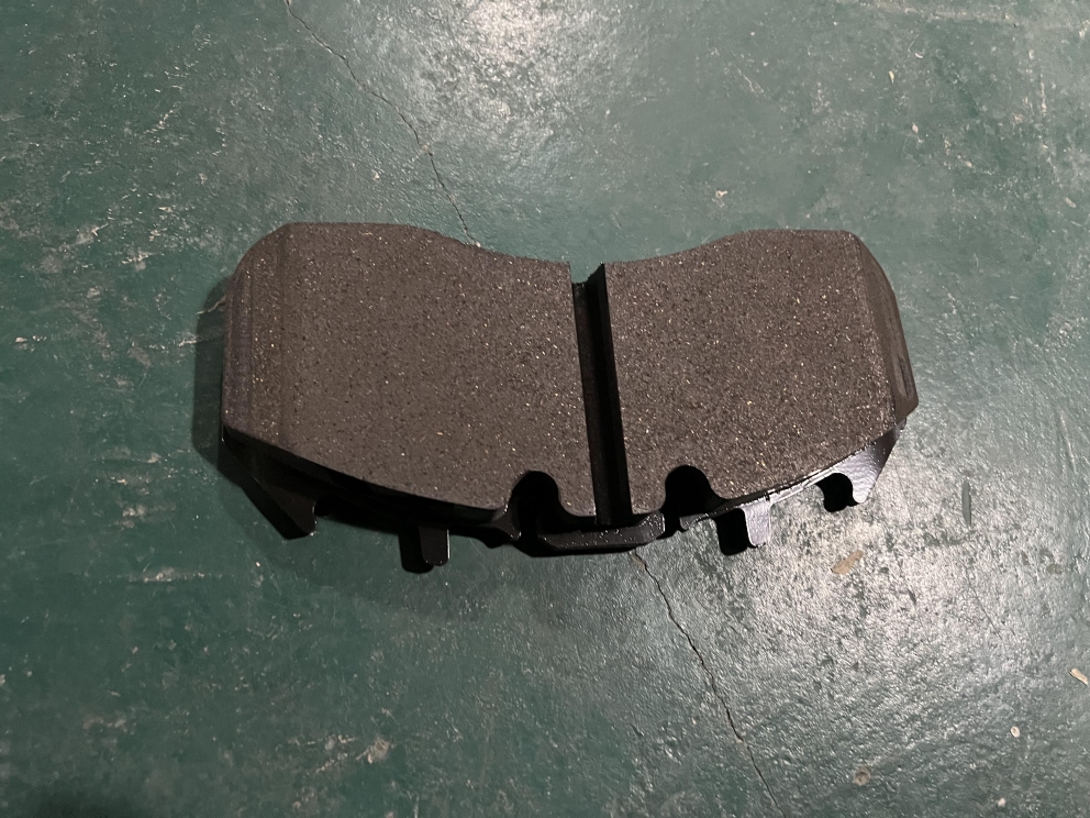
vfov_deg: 53.1
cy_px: 409
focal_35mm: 26
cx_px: 545
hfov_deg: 67.3
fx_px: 819
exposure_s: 1/33
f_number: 1.5
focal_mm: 5.7
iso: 640
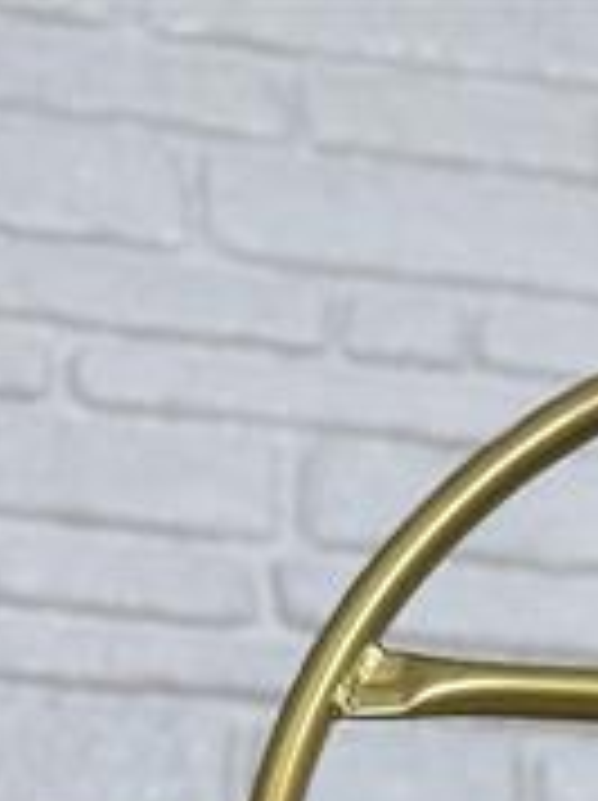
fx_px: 2494
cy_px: 1796
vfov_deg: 14.0
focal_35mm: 108
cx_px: 953
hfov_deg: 12.8
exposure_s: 1/112
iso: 50
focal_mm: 6.86
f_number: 1.78
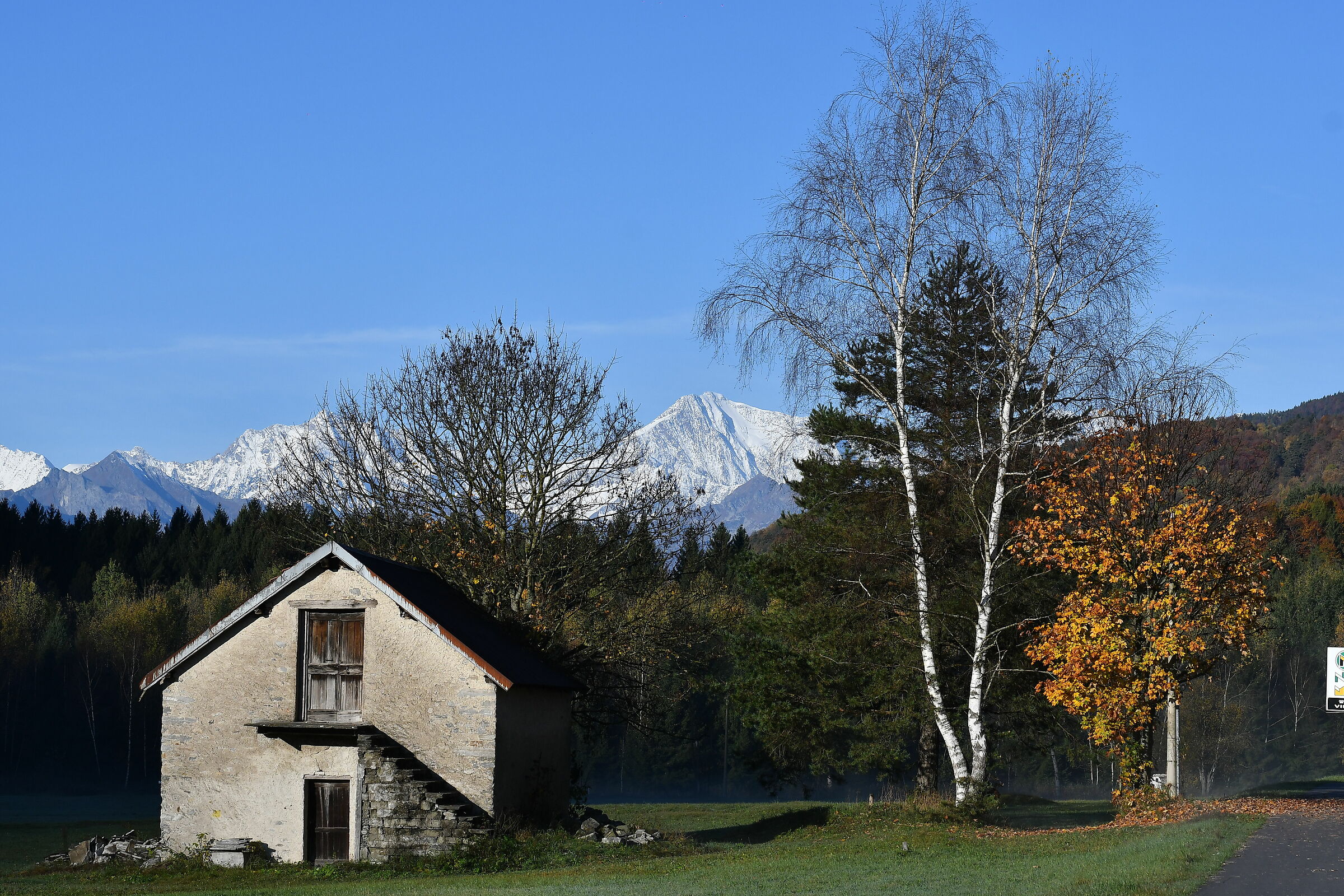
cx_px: 672
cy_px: 448
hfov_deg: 19.5
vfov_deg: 13.0
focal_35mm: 105
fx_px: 3920
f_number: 7.1
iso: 200
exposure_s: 1/1250
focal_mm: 70
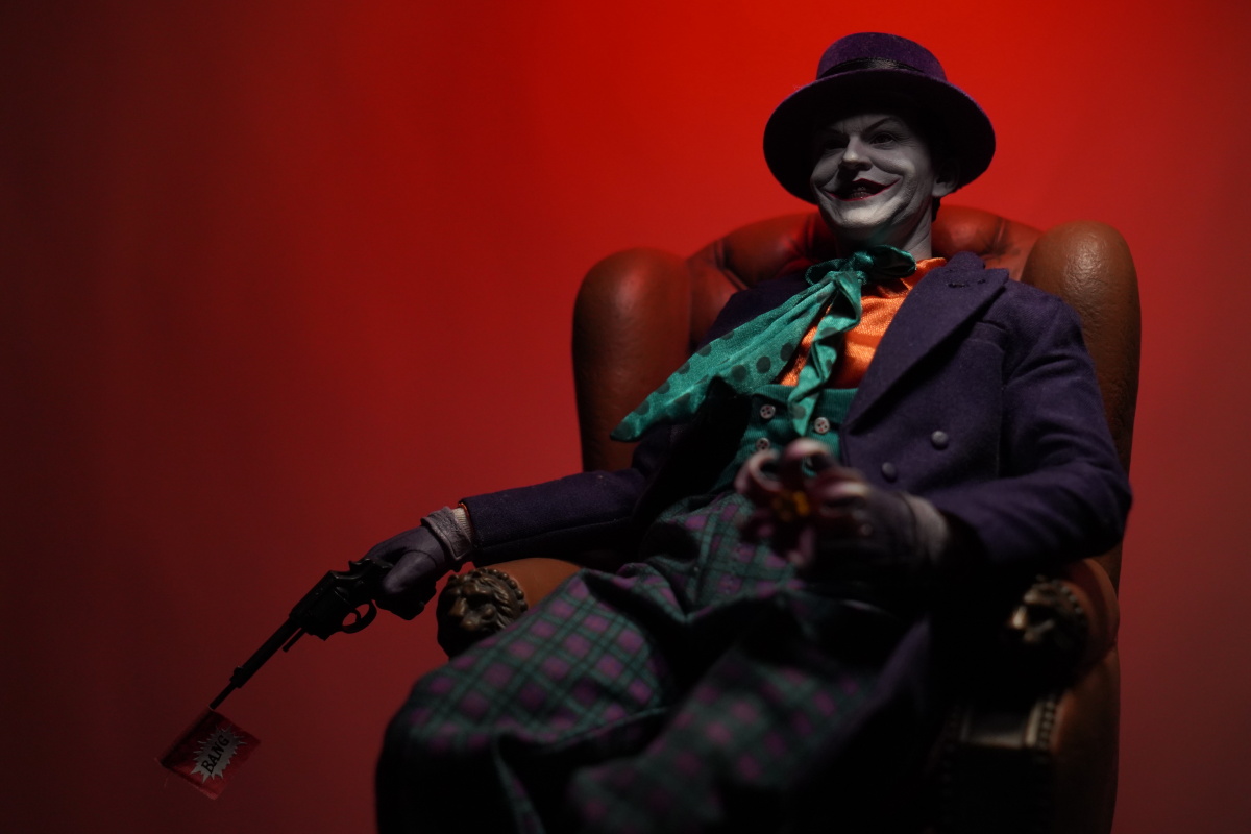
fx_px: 1494
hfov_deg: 45.4
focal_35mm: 43
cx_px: 626
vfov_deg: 31.2
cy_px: 417
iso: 3200
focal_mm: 43
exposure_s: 1/160
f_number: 5.6
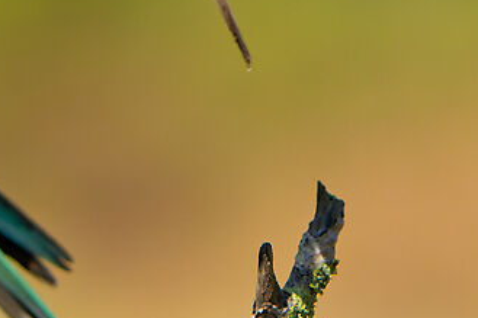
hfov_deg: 1.0
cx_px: -203
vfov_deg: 0.7
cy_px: -566
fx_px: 27311
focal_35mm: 2058
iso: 1250
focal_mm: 282
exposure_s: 1/4000
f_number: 7.1
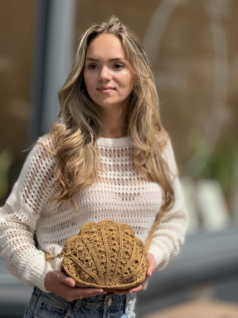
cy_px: 159
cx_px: 119
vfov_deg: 16.4
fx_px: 1100
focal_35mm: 120
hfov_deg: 12.3
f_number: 2.8
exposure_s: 1/1451
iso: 50
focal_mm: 15.66
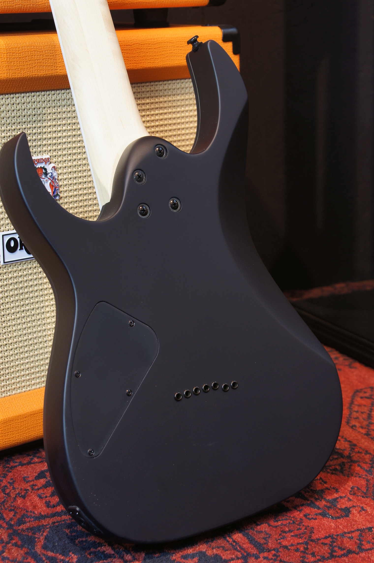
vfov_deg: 27.0
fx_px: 1171
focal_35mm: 75
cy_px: 282
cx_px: 187
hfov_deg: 18.1
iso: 100
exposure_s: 1/4
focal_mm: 50
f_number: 6.3
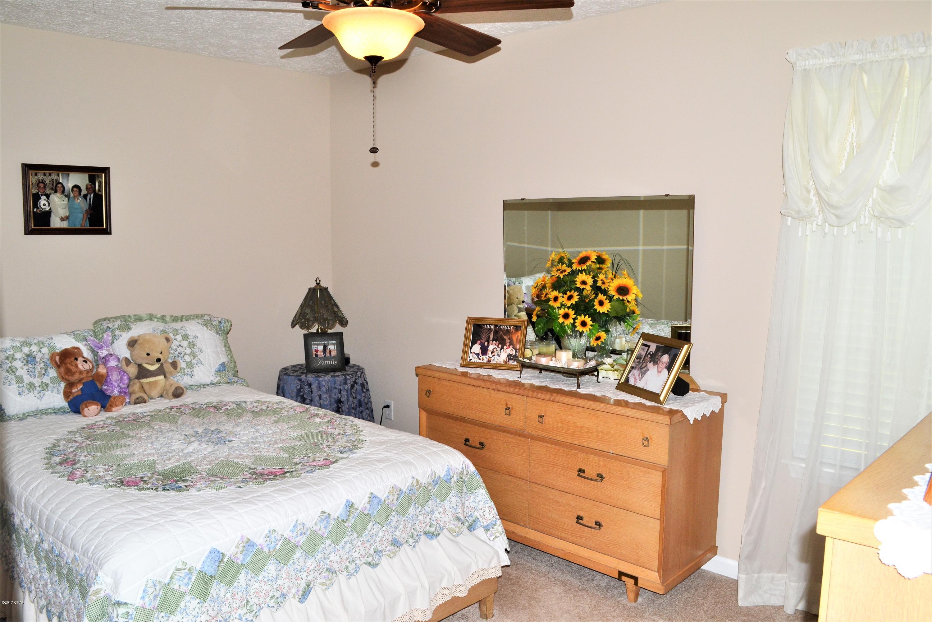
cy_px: 311
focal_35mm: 27
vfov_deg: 47.9
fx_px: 699
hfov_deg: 67.4
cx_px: 466
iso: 280
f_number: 8
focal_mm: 18
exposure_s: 1/60
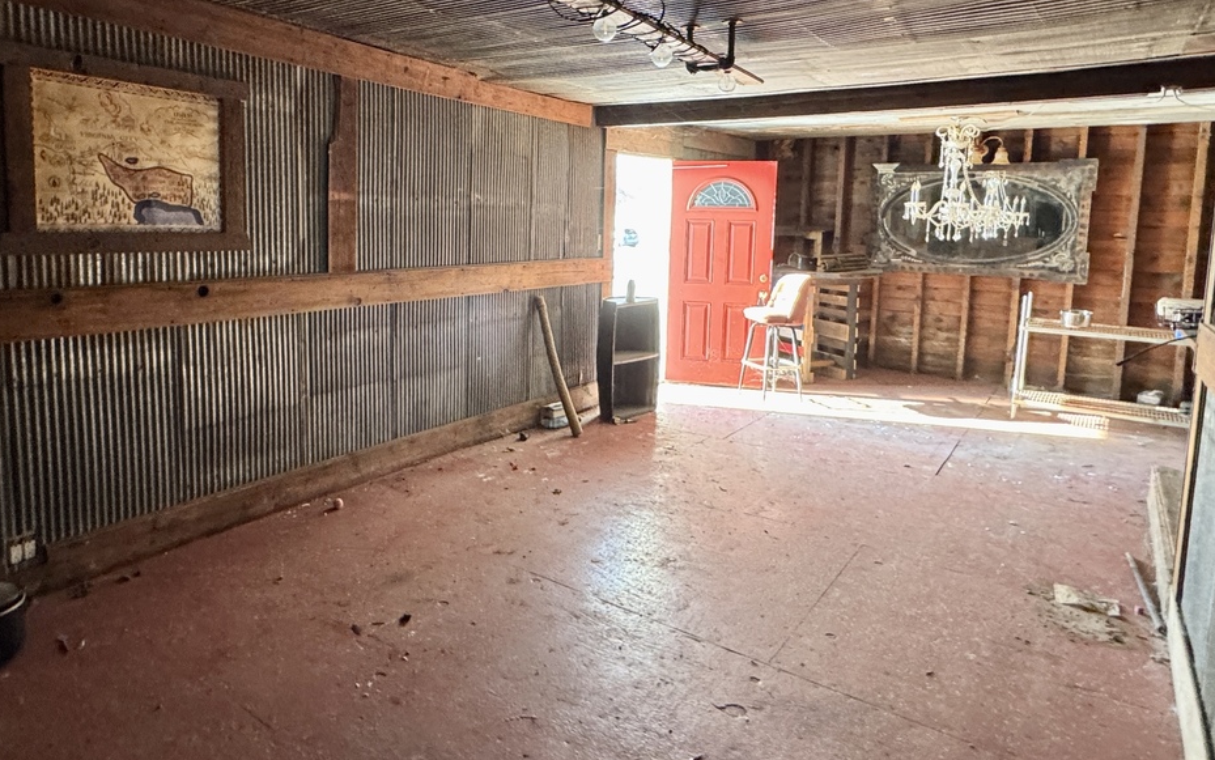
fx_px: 762
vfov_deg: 52.6
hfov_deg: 76.9
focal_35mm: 23
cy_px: 298
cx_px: 548
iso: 320
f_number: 2.2
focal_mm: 2.22
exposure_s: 1/99
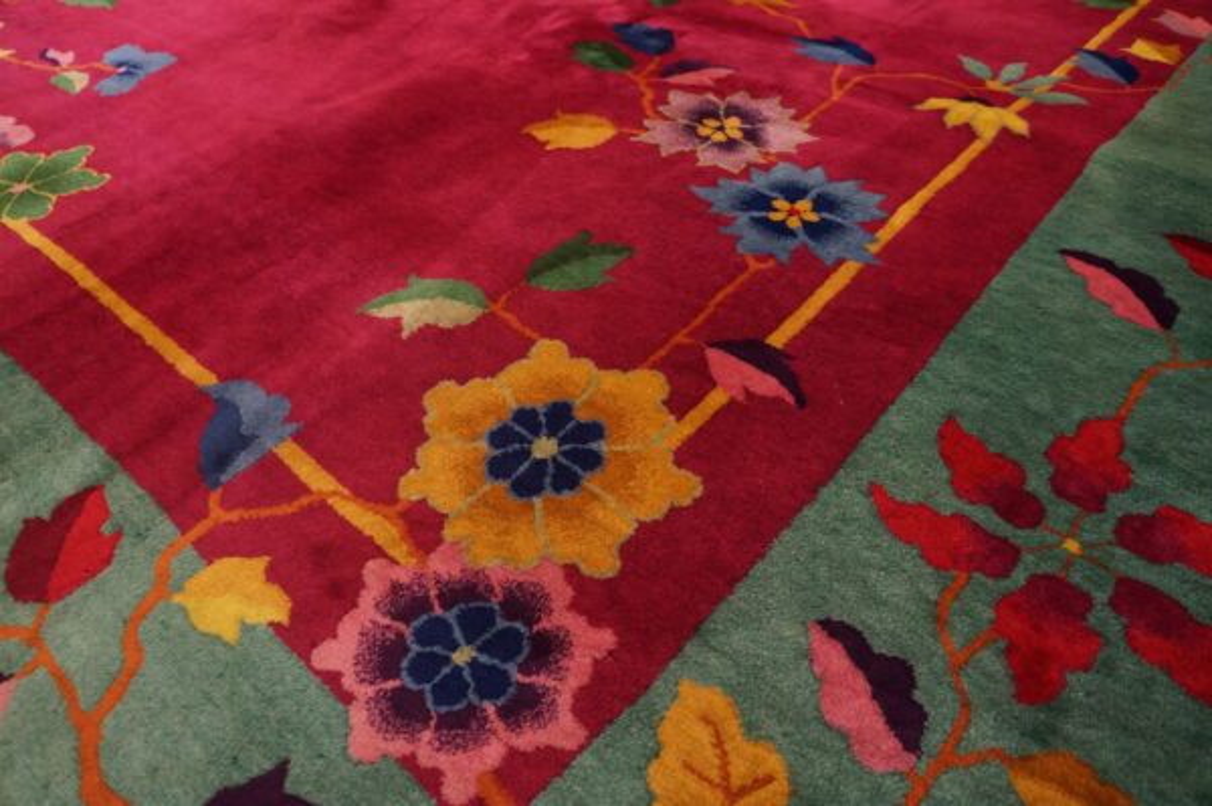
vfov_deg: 47.9
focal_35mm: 27
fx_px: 908
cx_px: 606
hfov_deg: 67.4
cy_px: 403
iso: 1250
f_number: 4
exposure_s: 1/60
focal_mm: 18
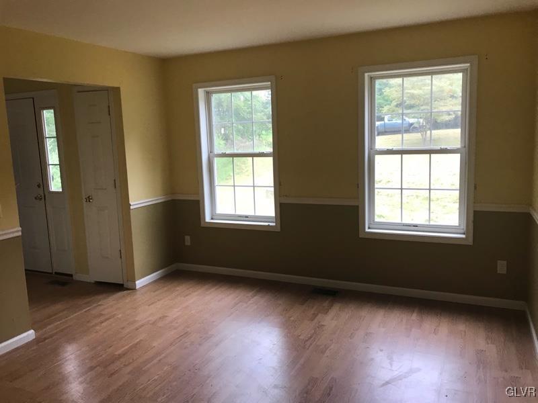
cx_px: 269
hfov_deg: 63.4
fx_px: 435
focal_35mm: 28
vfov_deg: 49.7
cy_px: 202
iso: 25
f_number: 1.8
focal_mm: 3.99
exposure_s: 1/40
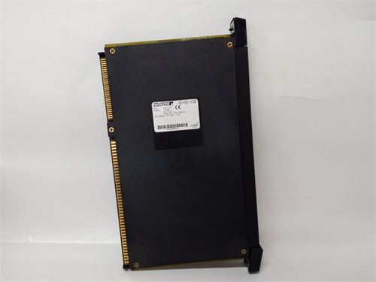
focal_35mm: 27
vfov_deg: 51.4
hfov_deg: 65.3
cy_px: 141
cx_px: 188
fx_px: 293
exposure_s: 1/33
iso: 199
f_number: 2
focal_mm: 3.79
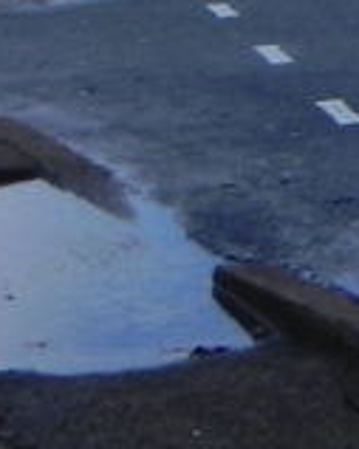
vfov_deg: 8.6
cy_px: -568
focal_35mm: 207
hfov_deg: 6.3
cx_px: 1365
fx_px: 2752
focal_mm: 5.9
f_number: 7.1
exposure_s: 1/305
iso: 160
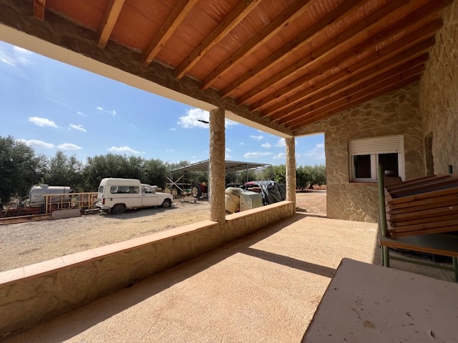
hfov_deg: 106.2
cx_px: 229
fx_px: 172
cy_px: 172
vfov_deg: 89.9
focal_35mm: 13
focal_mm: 1.57
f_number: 1.8
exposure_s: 1/2370
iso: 32
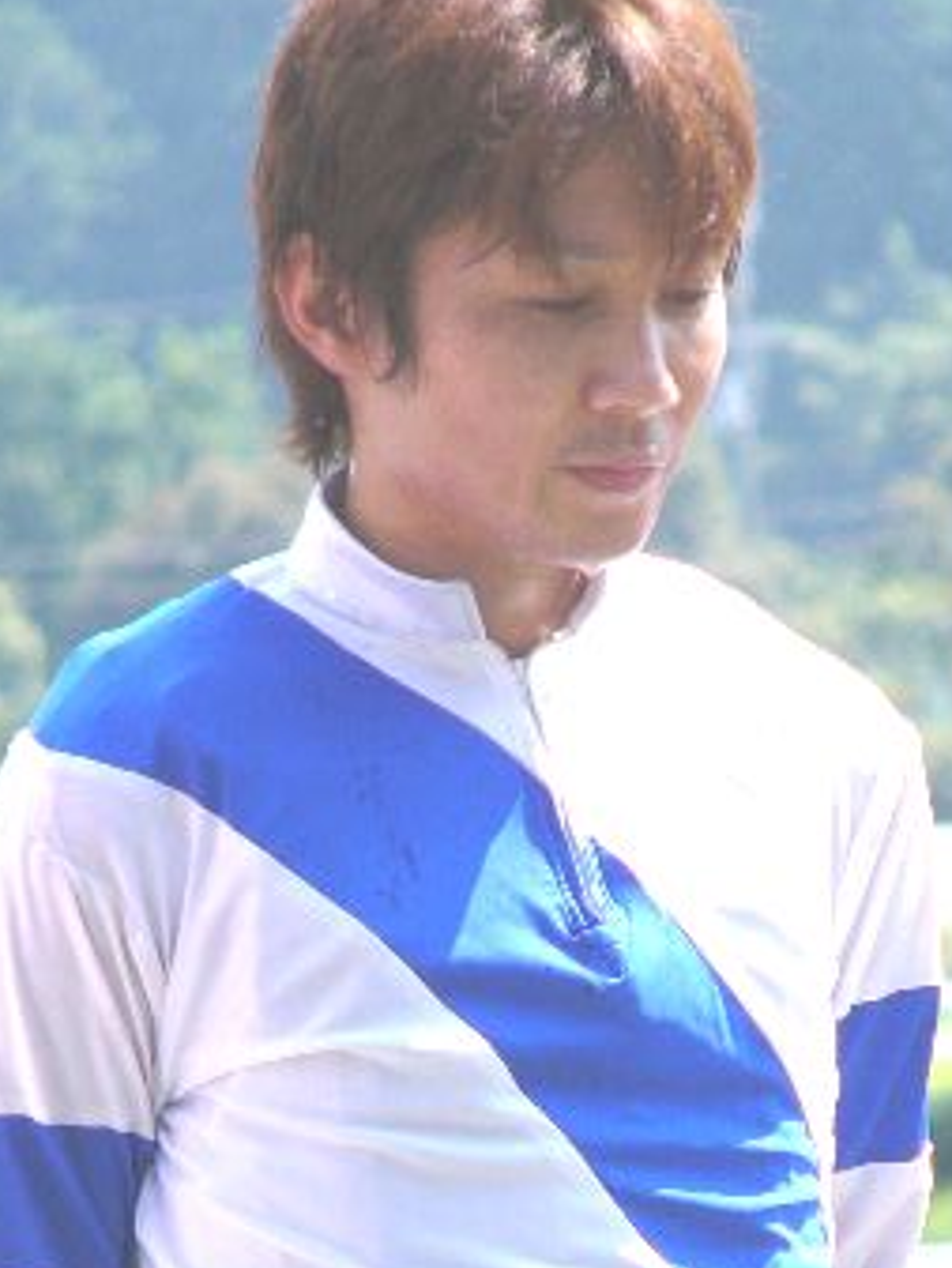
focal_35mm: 568
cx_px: 636
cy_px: 1046
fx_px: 20815
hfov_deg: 2.6
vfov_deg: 3.5
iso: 50
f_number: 6.5
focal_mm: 49.7
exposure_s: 1/500
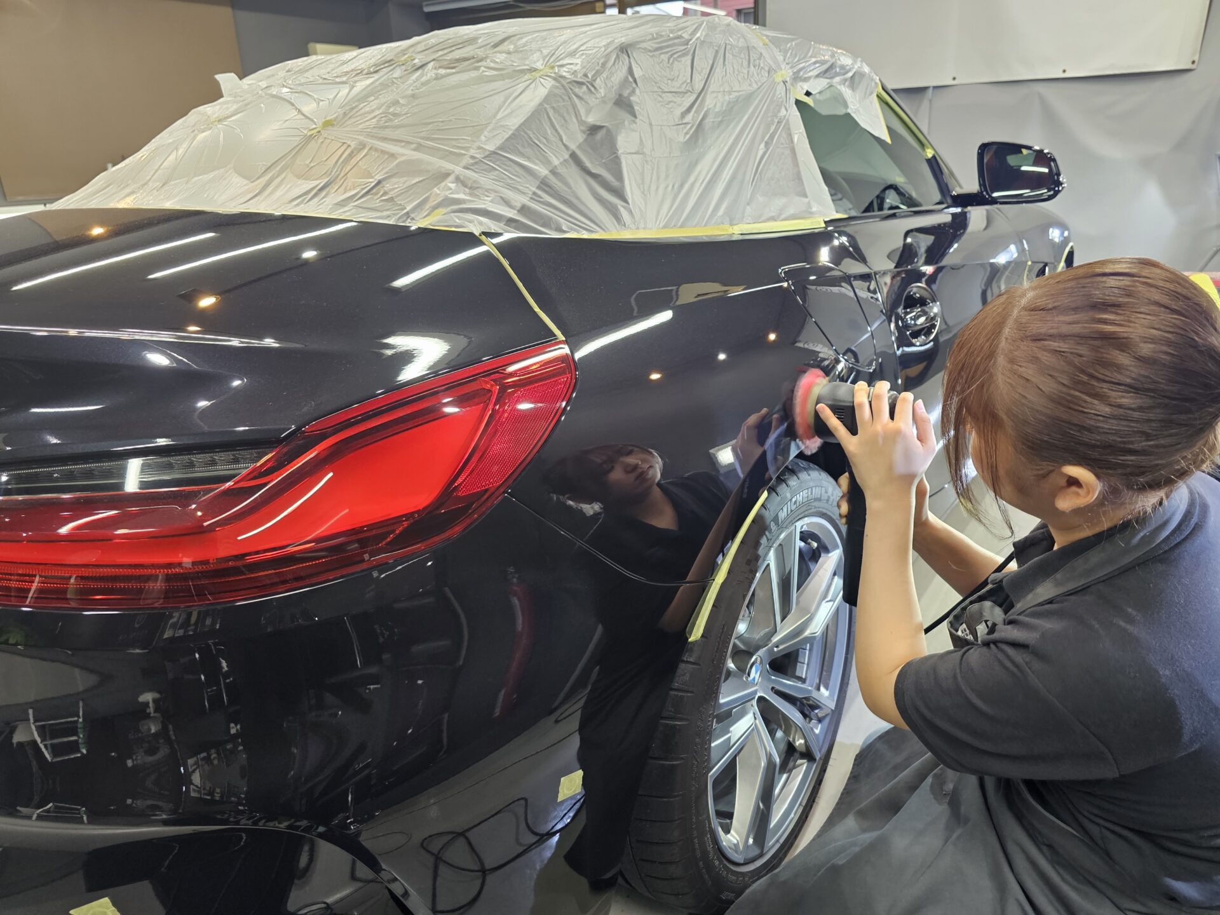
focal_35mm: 23
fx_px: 811
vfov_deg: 58.9
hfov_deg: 73.9
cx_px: 610
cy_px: 458
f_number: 1.7
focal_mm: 6.3
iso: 250
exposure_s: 1/100
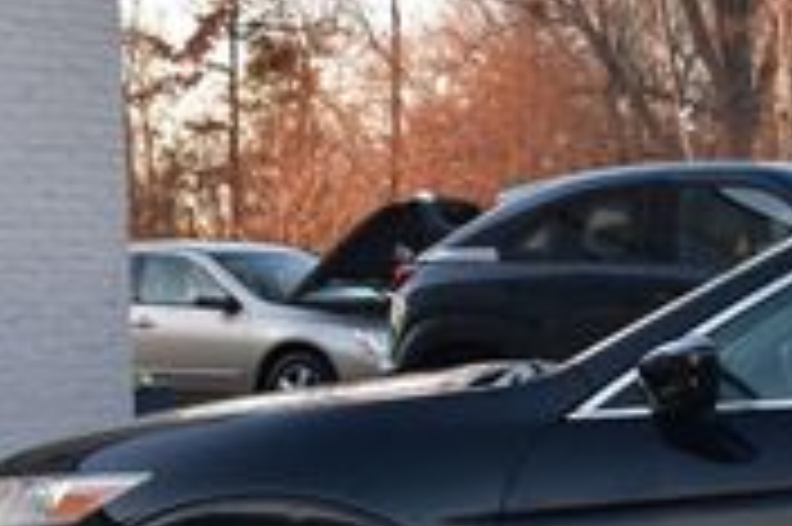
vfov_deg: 12.5
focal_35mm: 109
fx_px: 2396
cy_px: 450
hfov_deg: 17.3
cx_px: 1112
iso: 400
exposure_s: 1/60
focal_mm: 20
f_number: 8
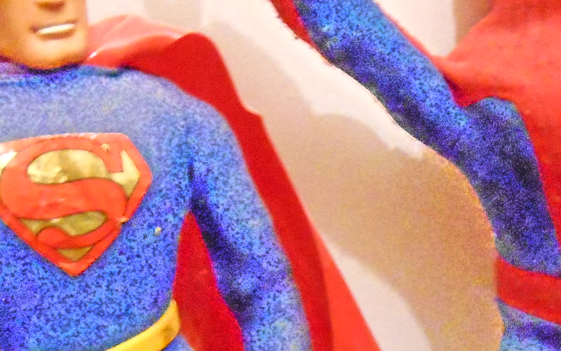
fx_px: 1407
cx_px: 501
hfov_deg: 22.0
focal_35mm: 92
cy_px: 325
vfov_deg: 14.1
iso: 800
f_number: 3.4
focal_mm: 4.7
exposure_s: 1/4
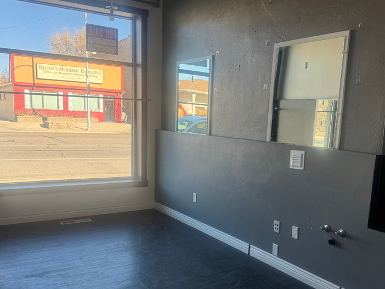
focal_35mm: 35
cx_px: 203
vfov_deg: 40.5
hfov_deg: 52.6
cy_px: 180
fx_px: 389
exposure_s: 1/292
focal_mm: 6.76
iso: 80
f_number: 1.78
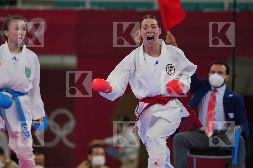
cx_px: 126
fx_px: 2108
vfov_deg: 4.6
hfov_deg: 6.9
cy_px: 84
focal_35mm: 300
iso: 500
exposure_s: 1/1000
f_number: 2.8
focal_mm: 200
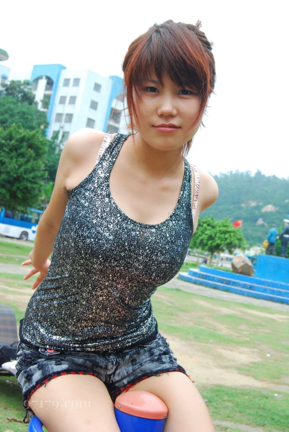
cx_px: 144
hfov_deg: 25.8
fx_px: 631
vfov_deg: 37.8
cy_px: 216
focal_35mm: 52
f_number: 9
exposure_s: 1/160
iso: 400
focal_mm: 35
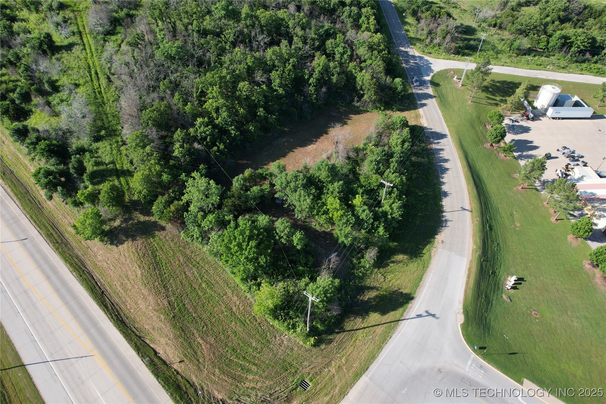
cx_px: 303
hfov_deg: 78.6
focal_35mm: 22
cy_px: 202
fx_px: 370
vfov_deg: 57.2
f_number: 2.8
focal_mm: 8.38
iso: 110
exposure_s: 1/1000
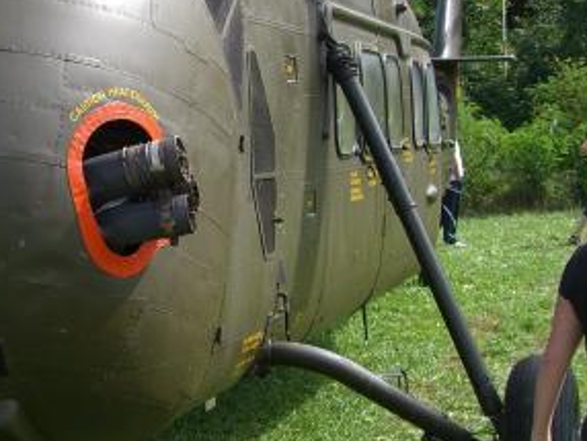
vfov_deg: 17.2
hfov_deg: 22.5
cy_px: 53
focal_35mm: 85
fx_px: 1443
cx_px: 74
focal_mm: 6.2
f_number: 4.3
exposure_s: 1/400
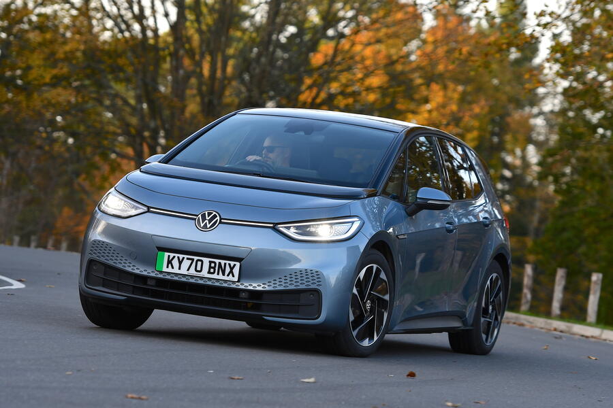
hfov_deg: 11.2
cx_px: 306
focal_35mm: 183
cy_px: 204
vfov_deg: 7.5
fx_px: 3116
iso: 250
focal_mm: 122
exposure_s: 1/400
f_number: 3.5
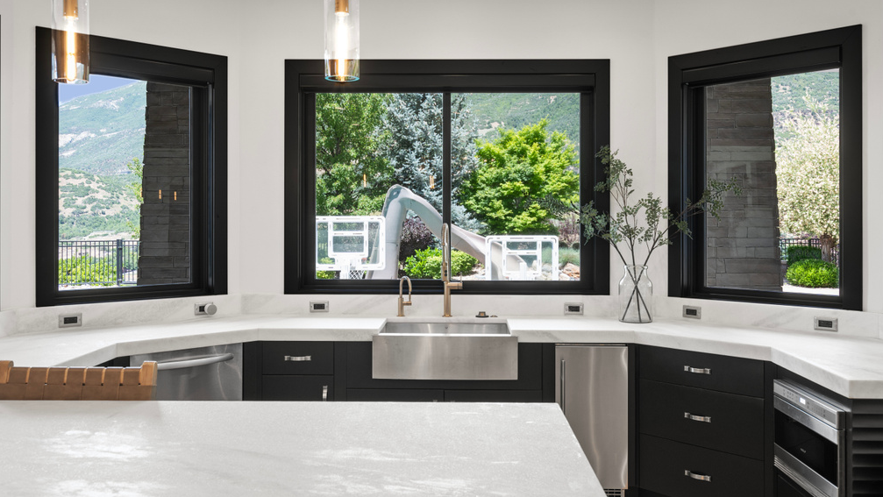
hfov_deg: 59.5
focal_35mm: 33
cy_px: 231
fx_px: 773
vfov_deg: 35.6
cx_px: 445
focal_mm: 31
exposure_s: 1/15
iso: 320
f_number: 9
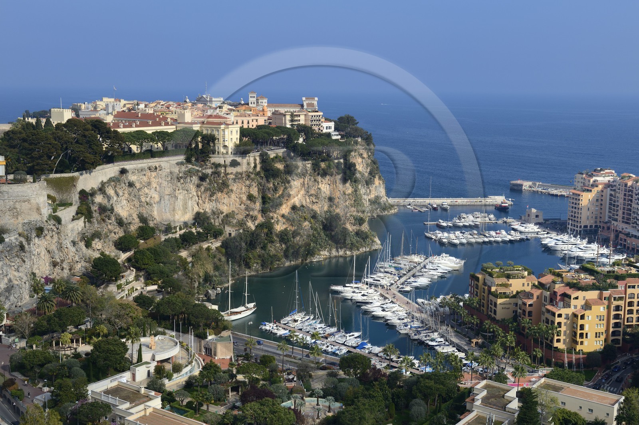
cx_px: 320
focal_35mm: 45
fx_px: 798
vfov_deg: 29.8
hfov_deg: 43.6
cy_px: 212
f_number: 10
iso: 200
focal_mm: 45
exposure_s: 1/320
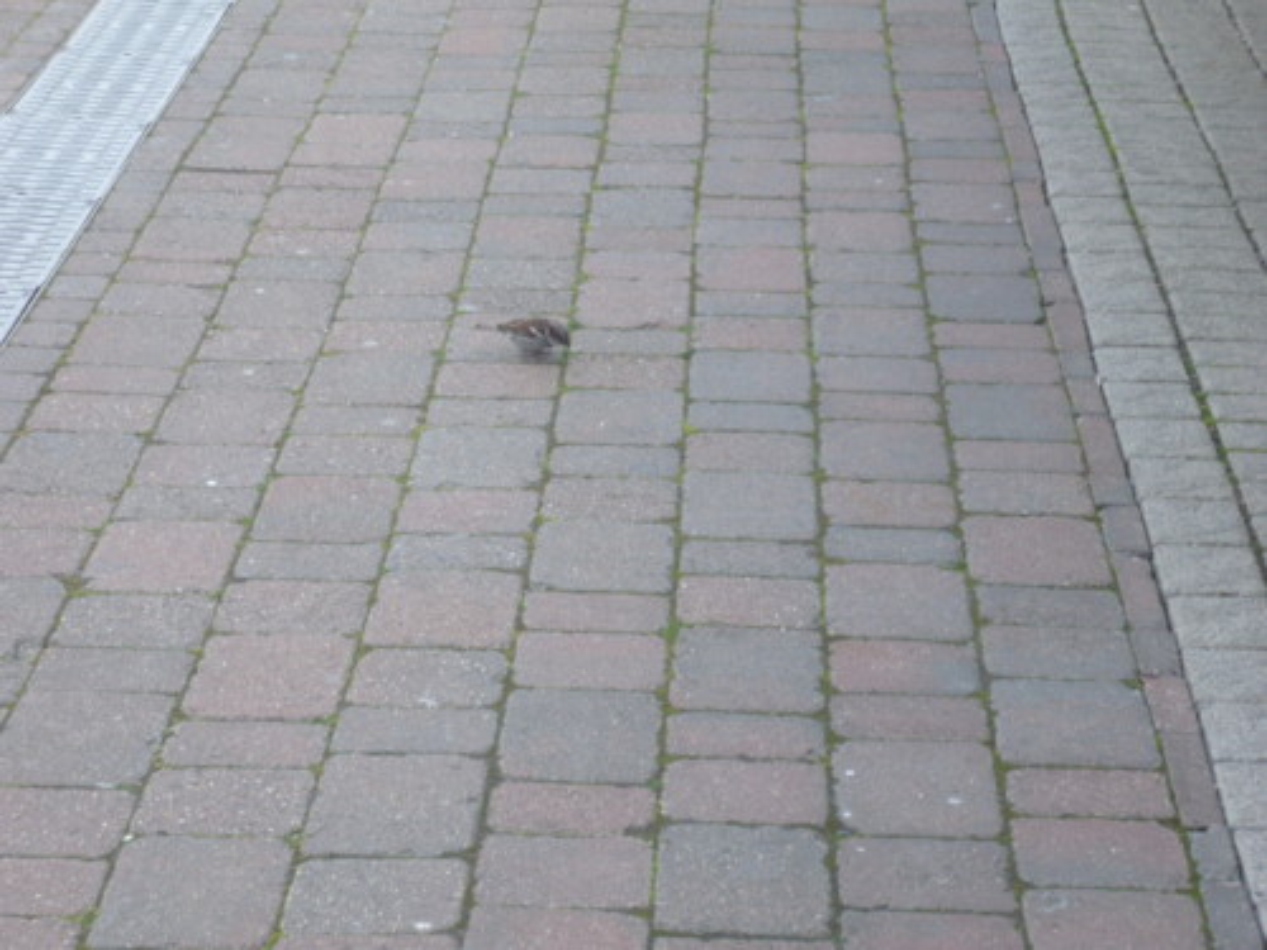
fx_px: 3843
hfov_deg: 18.7
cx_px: 634
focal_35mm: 105
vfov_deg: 14.1
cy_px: 475
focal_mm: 17.4
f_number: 5
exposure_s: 1/80
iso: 100
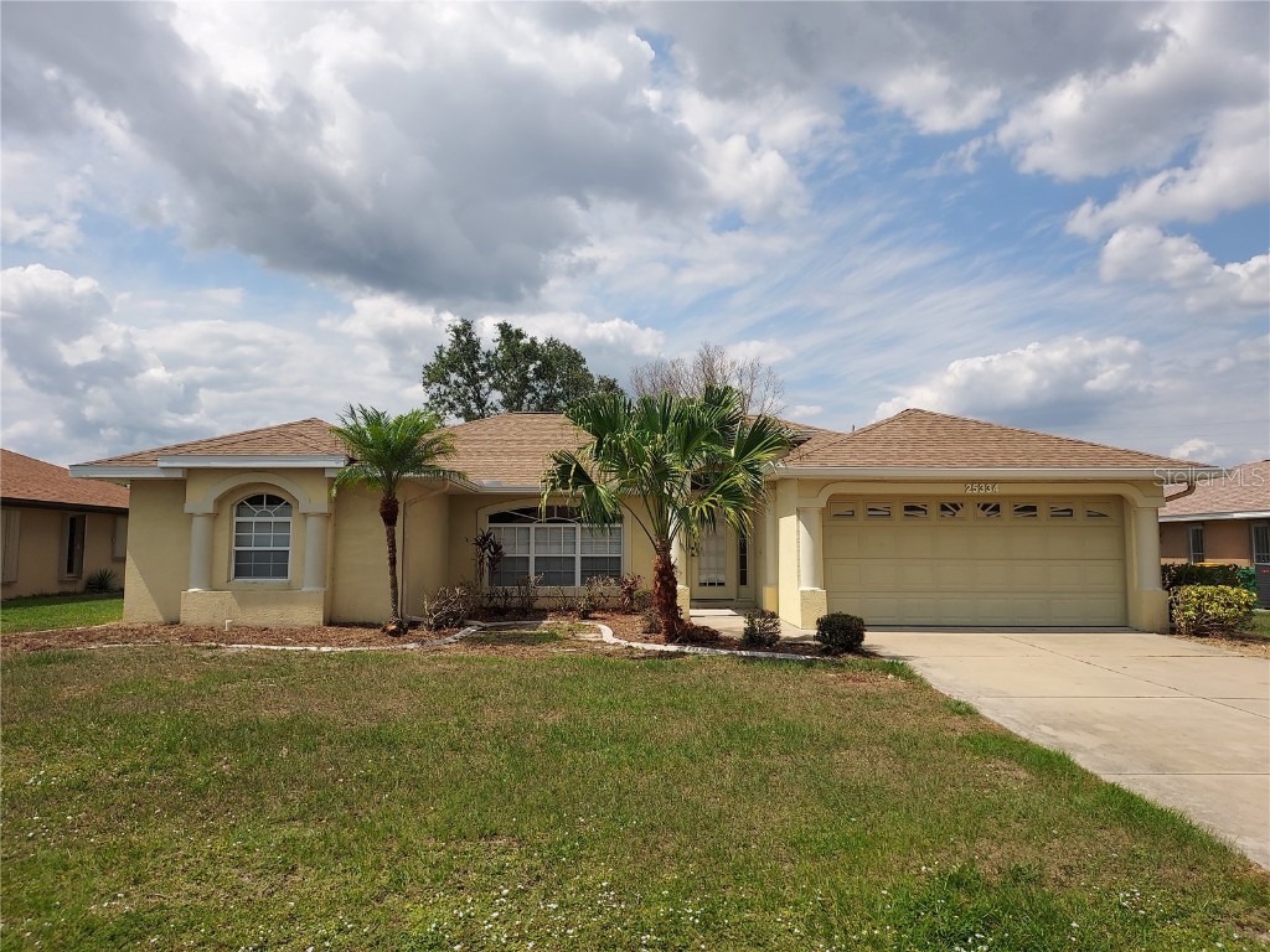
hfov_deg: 71.6
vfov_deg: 56.8
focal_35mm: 24
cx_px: 635
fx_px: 881
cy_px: 476
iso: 40
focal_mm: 4.6
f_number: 1.8
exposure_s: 1/1739
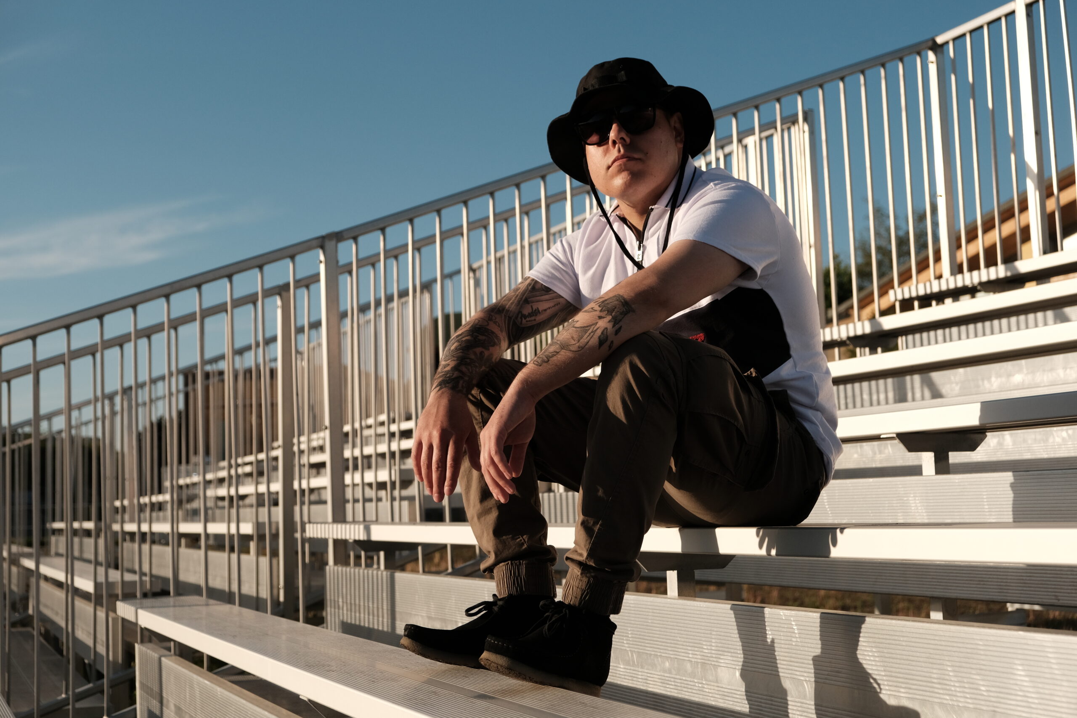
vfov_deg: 28.7
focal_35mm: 47
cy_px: 359
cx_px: 538
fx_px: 1406
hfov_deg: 41.9
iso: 400
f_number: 4
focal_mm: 31.5
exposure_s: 1/4000
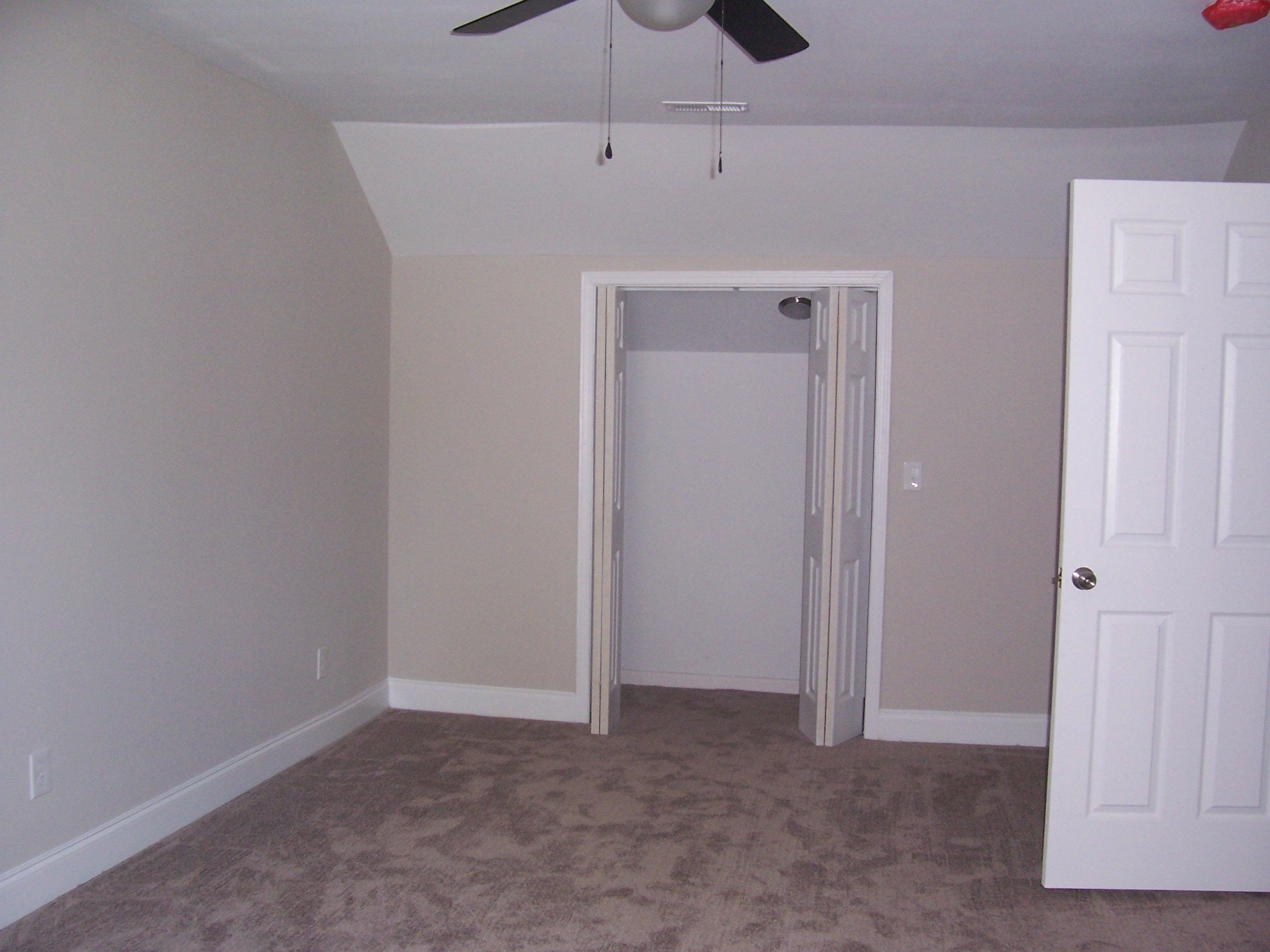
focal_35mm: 34
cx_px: 635
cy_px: 476
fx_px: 1247
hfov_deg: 54.0
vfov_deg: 41.8
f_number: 2.7
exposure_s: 1/60
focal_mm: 5.6
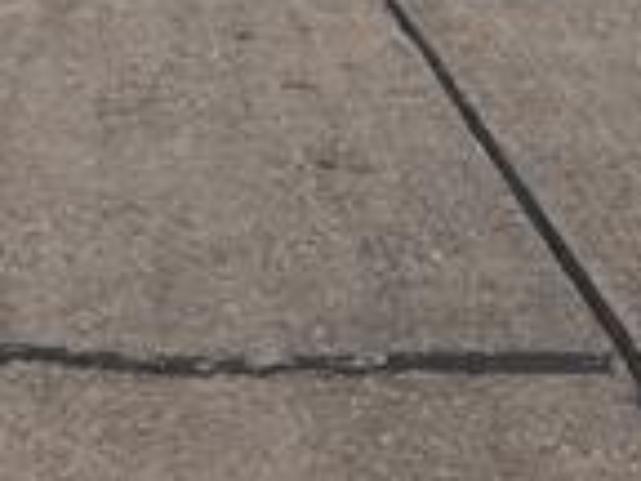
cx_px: 209
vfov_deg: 12.4
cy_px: -548
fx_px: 1889
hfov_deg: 19.2
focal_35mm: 102
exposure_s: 1/188
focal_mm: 5.4
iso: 25
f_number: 1.8
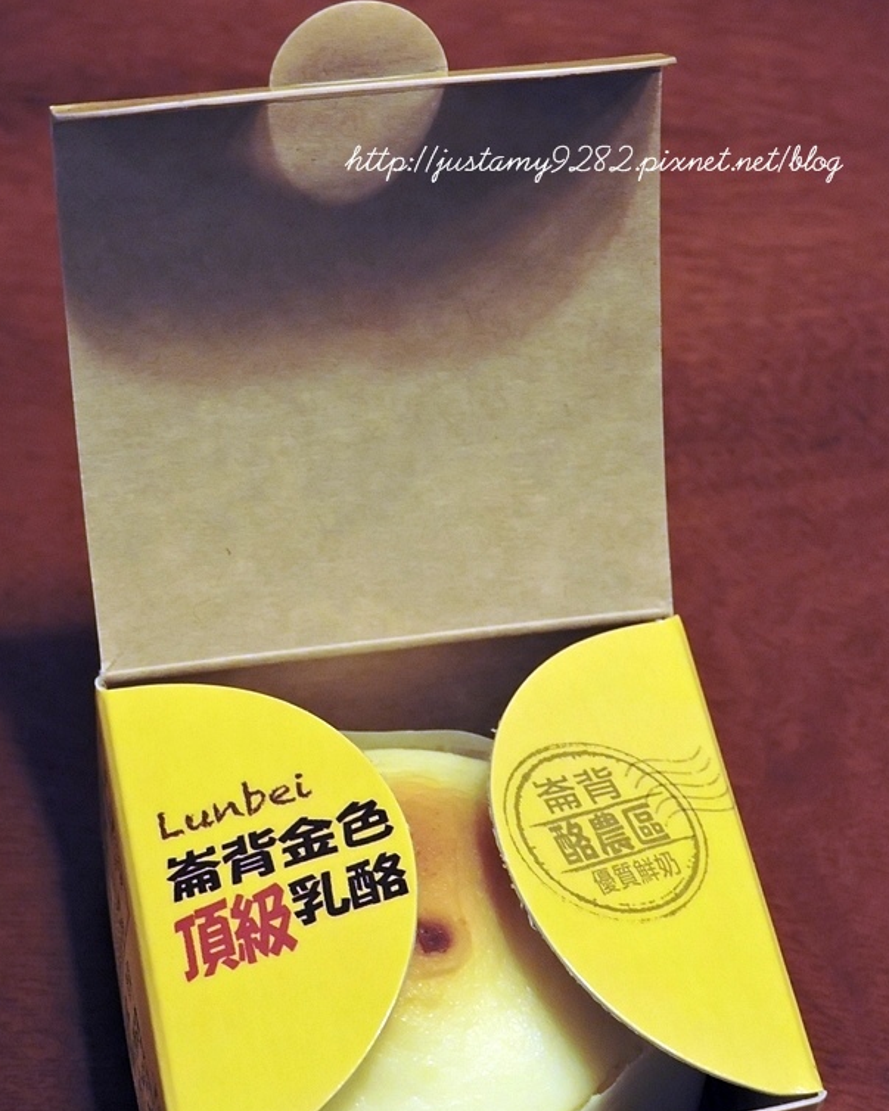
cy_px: 660
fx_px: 3257
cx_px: 427
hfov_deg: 15.5
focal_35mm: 99
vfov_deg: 19.4
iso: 450
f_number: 4.5
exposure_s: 1/15
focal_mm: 15.2
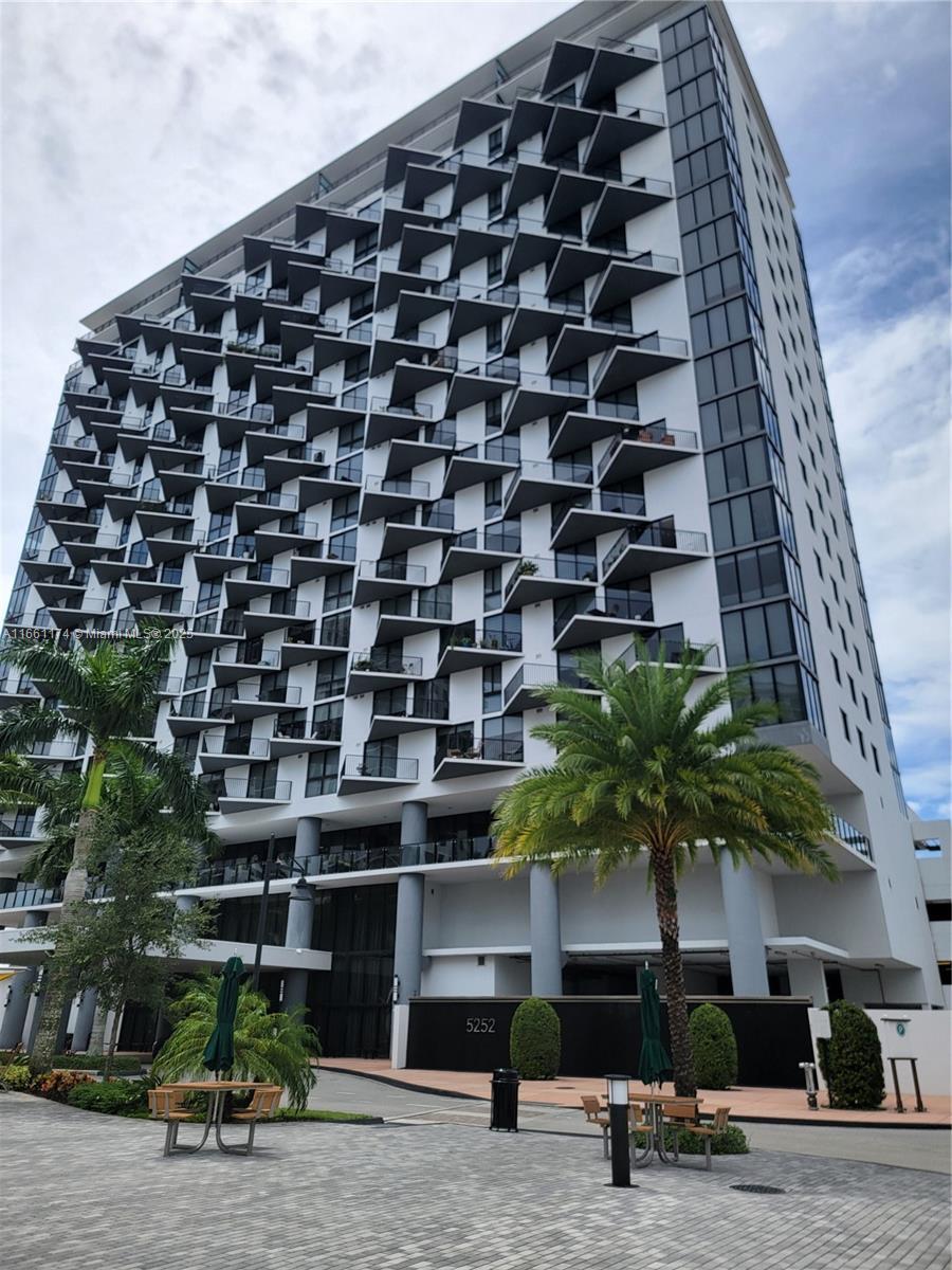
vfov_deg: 71.6
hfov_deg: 56.8
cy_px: 635
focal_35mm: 24
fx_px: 880
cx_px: 476
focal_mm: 6.7
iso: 16
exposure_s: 1/1135
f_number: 1.8
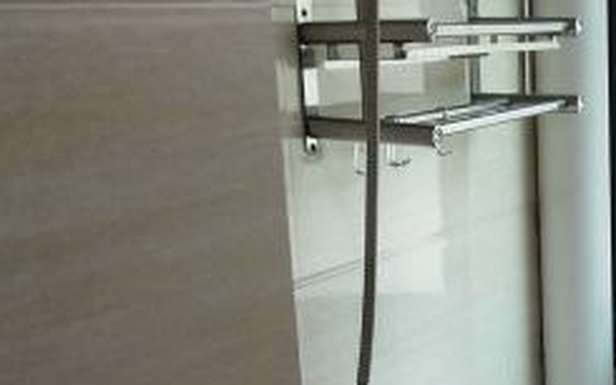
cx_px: 634
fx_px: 1746
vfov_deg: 12.1
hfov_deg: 19.4
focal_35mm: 104
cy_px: 528
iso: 62
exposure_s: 1/100
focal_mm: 3.95
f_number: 1.8
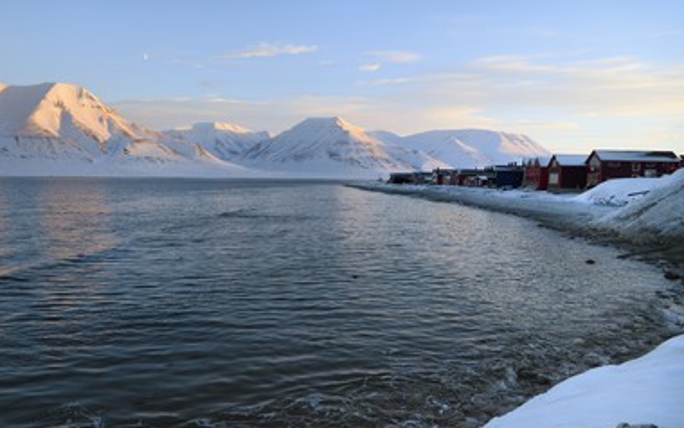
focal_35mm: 27
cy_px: 239
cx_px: 317
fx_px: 504
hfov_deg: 68.3
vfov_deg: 46.0
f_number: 7.1
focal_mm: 24
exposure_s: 1/160
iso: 200
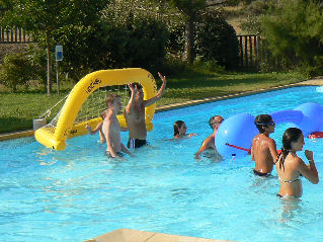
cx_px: 234
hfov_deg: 24.5
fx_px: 737
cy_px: 54
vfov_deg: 18.5
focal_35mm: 79
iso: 80
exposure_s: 1/500
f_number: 5.6
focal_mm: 6
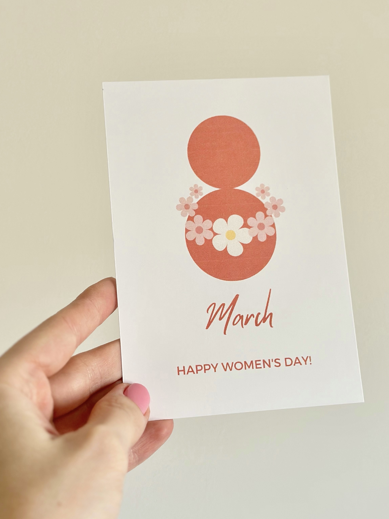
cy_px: 217
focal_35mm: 63
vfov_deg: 30.7
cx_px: 194
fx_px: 944
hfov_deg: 23.3
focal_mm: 6.86
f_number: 1.78
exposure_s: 1/60
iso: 200
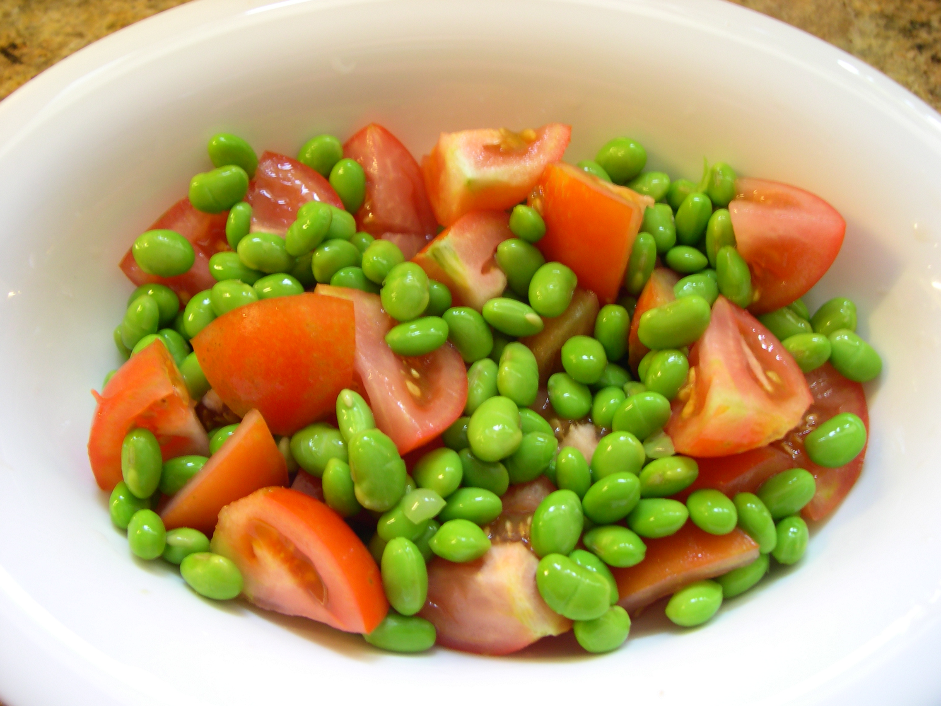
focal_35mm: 38
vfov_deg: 37.7
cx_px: 470
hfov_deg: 49.0
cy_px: 353
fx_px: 1033
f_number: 2.8
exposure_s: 1/6.4
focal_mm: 8
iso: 100
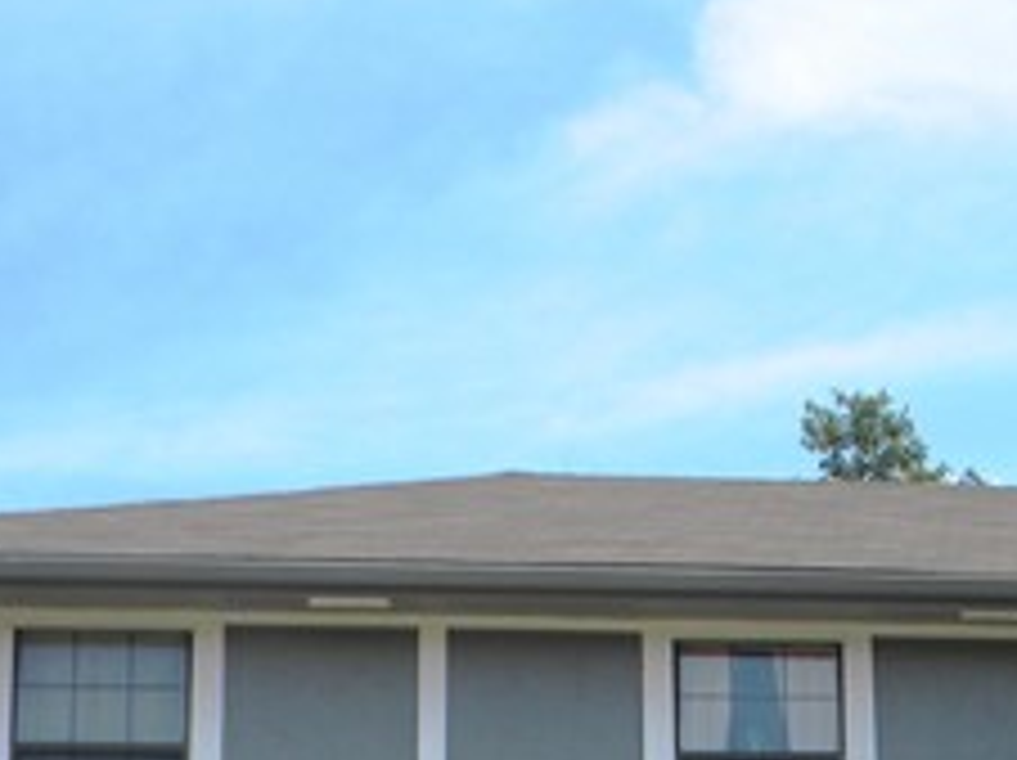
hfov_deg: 19.0
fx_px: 2994
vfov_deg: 14.1
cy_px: 886
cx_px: 900
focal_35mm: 102
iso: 80
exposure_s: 1/636
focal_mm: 6.4
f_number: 3.7
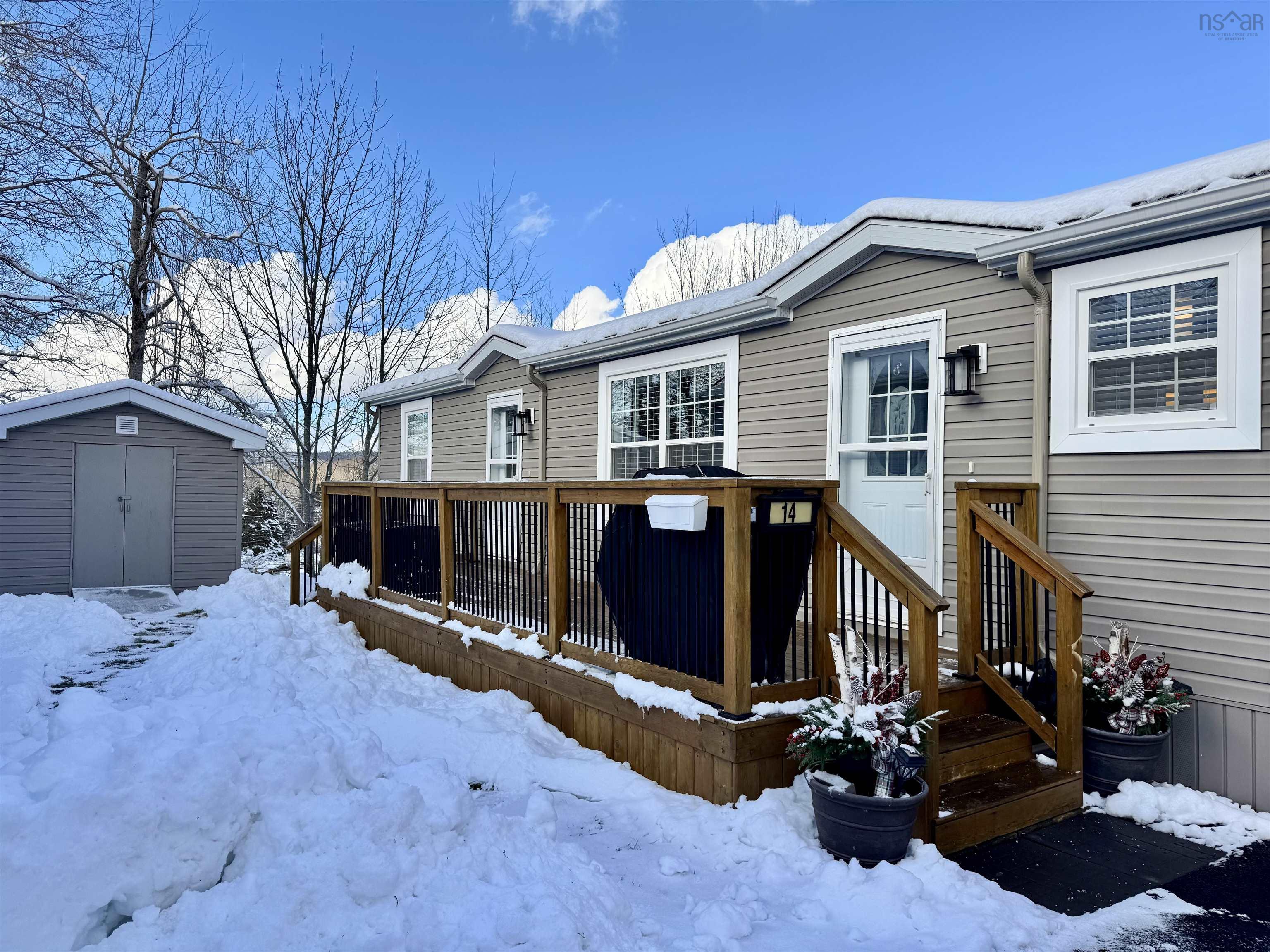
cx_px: 635
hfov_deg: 71.6
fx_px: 881
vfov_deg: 56.8
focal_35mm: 24
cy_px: 476
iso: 80
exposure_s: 1/3597
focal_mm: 6.76
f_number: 1.78
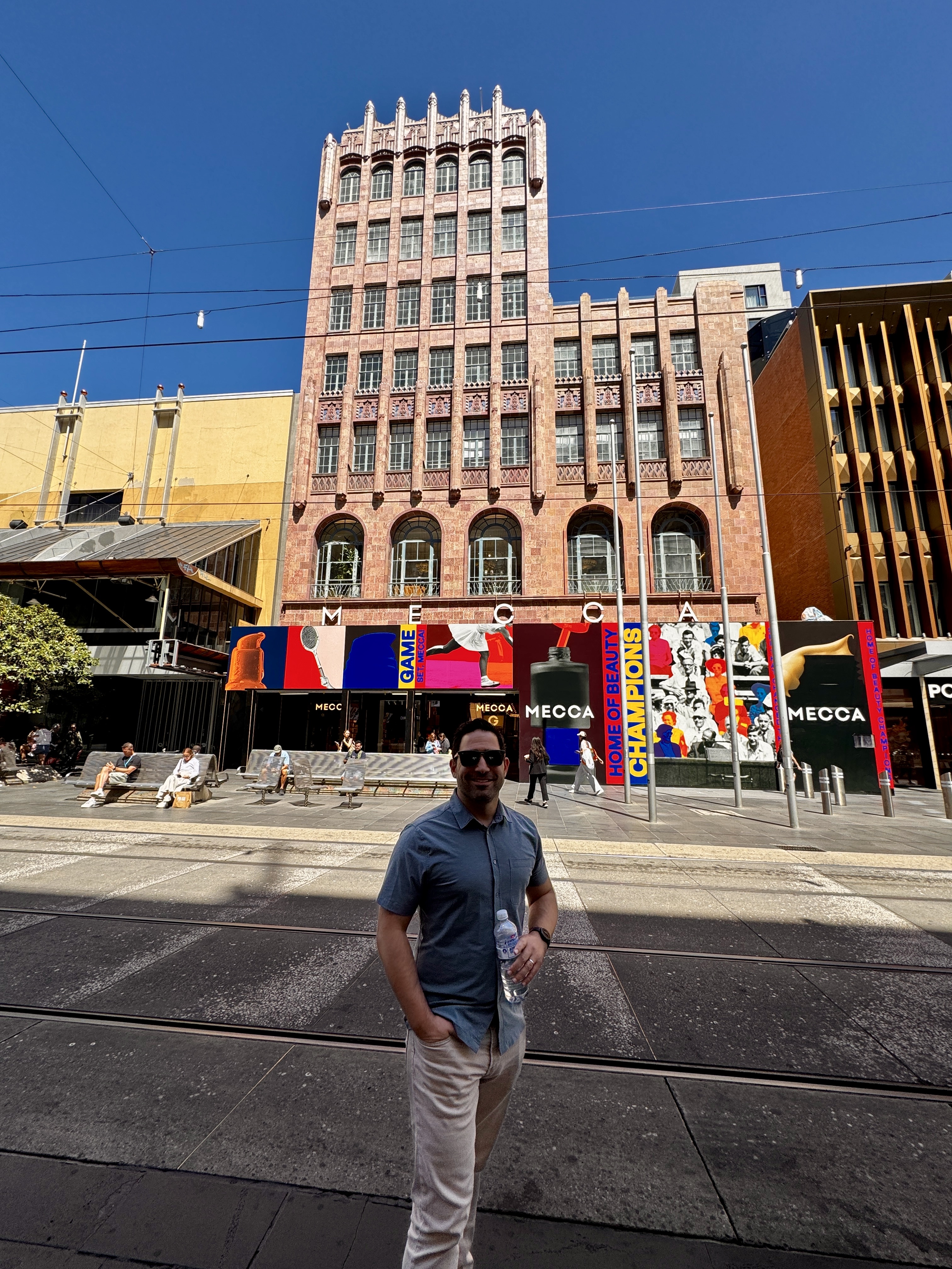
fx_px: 513
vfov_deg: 102.1
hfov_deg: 85.7
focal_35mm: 14
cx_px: 476
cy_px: 634
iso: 40
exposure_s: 1/1110
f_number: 2.2
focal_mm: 2.22
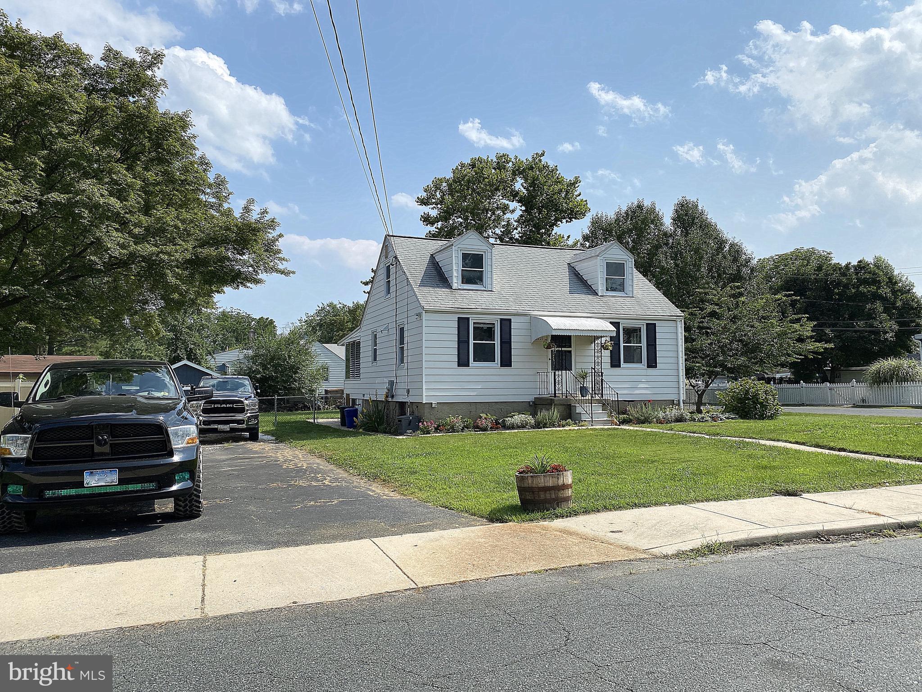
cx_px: 461
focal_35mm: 26
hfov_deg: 67.3
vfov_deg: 53.1
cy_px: 346
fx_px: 693
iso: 32
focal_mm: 4.25
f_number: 1.8
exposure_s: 1/3846
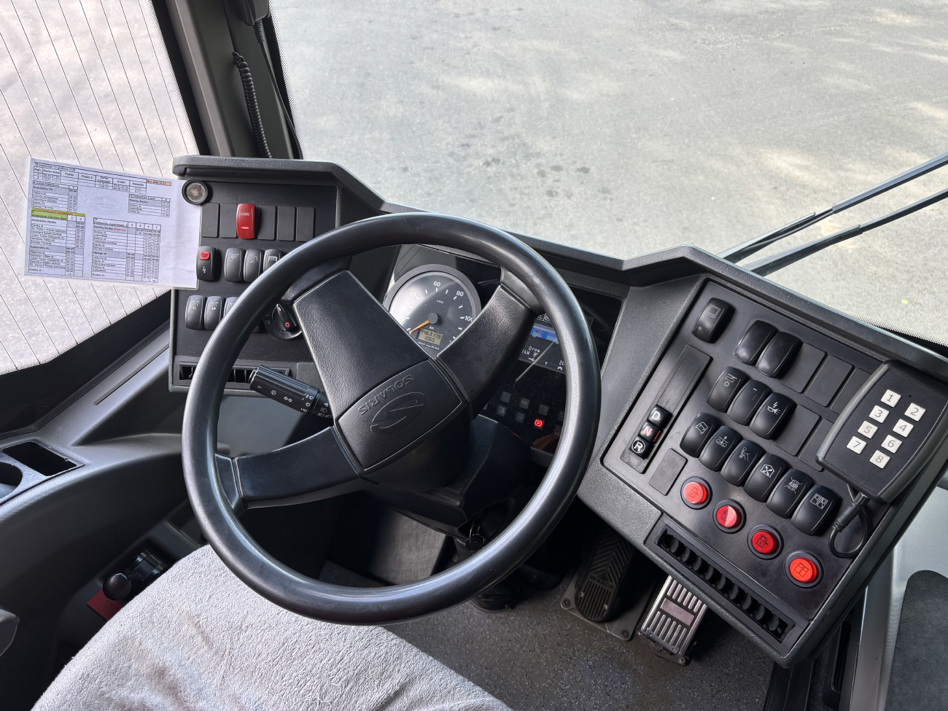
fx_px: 712
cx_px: 474
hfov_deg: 67.3
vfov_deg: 53.1
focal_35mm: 26
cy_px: 356
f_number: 1.6
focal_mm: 5.96
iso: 50
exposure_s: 1/121
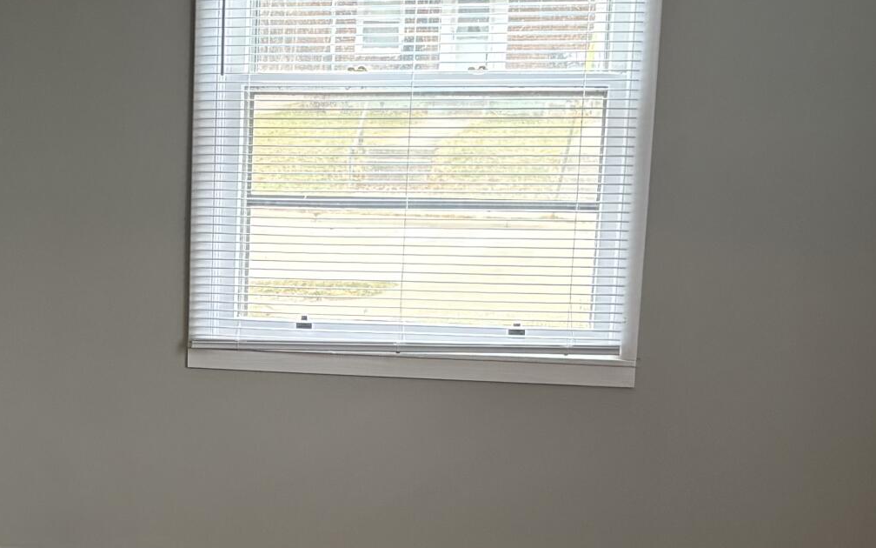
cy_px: 469
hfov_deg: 24.3
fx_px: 1958
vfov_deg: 15.8
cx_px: 35
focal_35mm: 82
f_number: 1.6
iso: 160
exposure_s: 1/60
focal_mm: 5.96
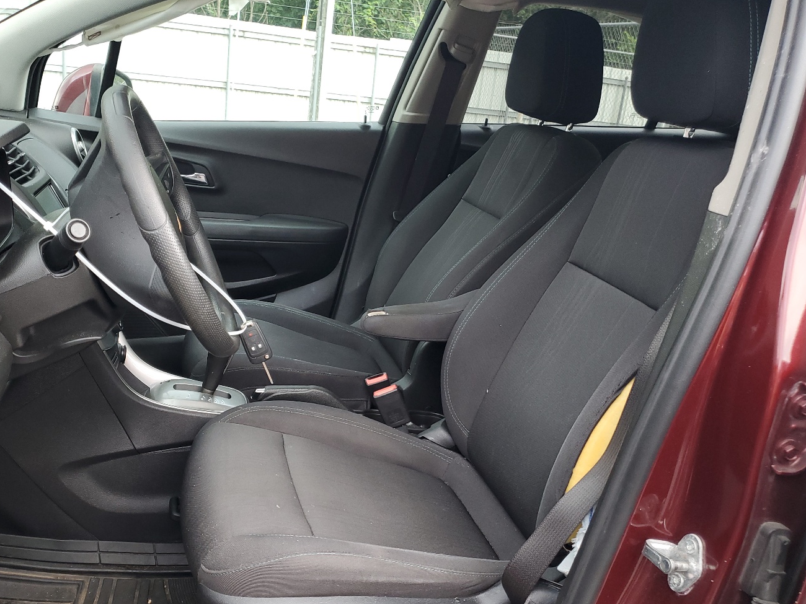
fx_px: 745
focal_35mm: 32
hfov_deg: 56.4
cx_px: 320
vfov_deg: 44.0
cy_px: 359
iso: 82
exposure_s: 1/60.2
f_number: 1.5
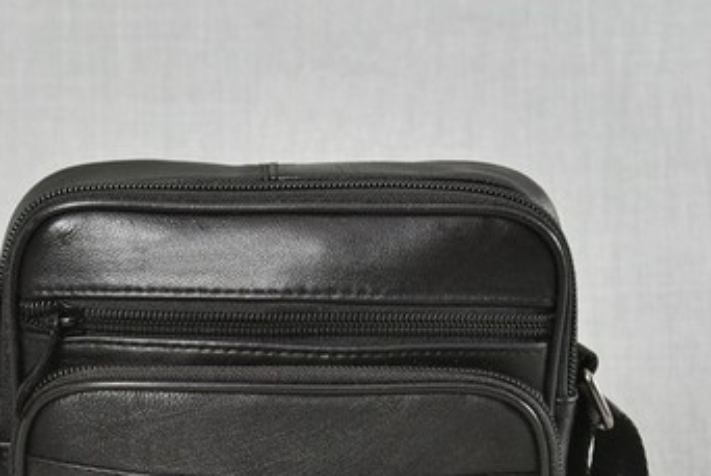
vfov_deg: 6.3
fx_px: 4297
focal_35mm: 217
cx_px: 322
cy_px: 486
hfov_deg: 9.5
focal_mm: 55
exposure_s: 1/3
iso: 100
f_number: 6.3
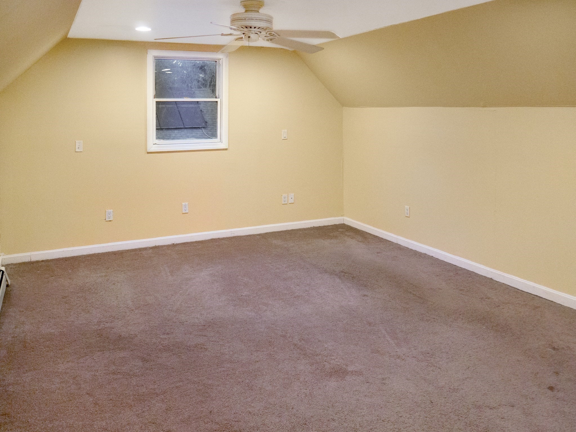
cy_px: 216
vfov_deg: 49.8
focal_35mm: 28
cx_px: 288
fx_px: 466
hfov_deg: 63.4
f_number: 3.5
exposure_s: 1/125
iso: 1600
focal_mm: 14
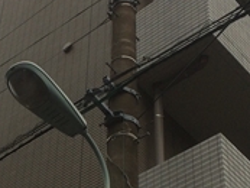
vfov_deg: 13.7
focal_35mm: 107
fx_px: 773
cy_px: 187
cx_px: 7
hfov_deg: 18.0
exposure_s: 1/662
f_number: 2.2
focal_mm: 4.15
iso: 32
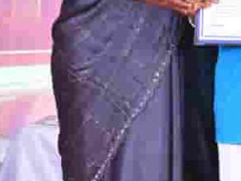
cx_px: 373
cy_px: -41
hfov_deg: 7.4
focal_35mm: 263
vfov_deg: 5.6
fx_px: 1832
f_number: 7.1
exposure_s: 1/160
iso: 500
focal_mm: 45
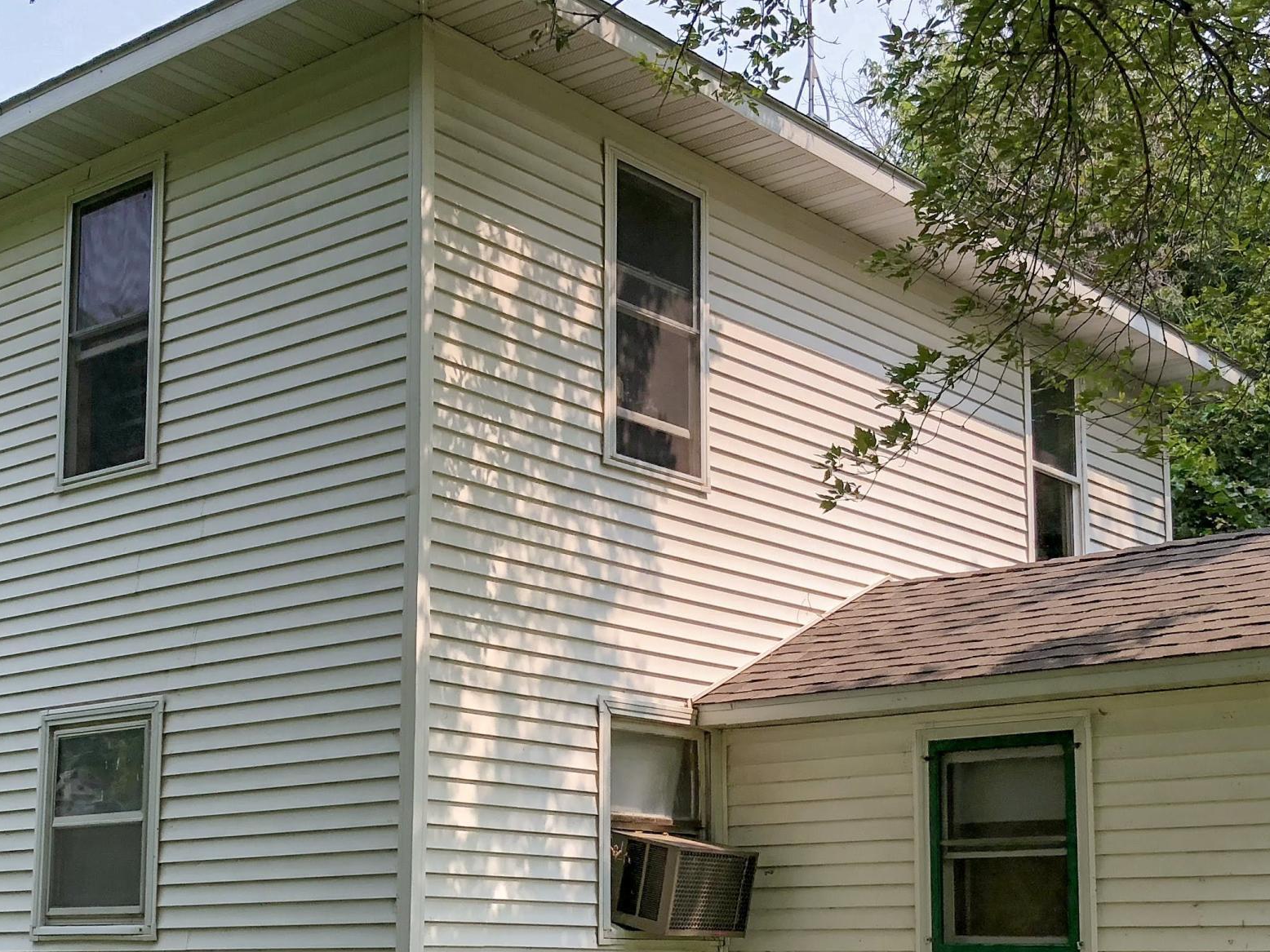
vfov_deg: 26.7
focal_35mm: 54
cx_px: 529
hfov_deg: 35.5
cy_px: 708
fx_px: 1981
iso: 20
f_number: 1.8
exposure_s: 1/774
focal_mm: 3.99
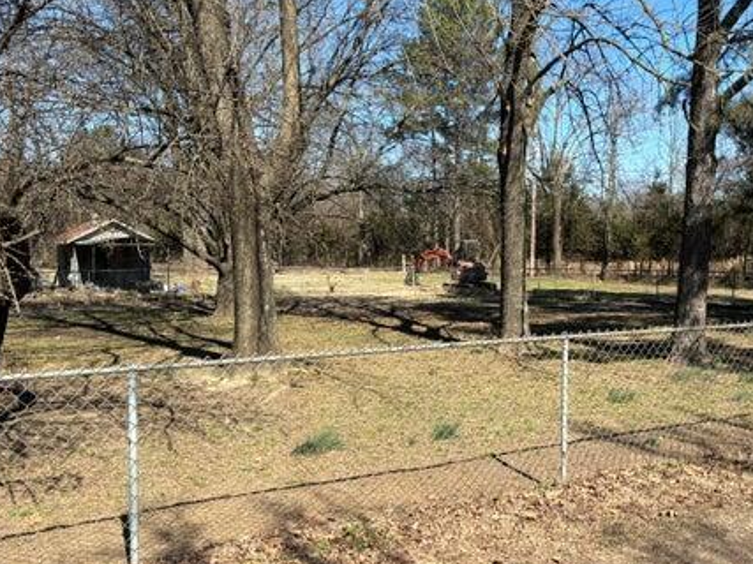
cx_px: 488
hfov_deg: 47.3
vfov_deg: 36.8
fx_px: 848
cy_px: 307
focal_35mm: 39
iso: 50
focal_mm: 5.96
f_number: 1.6
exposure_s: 1/2062
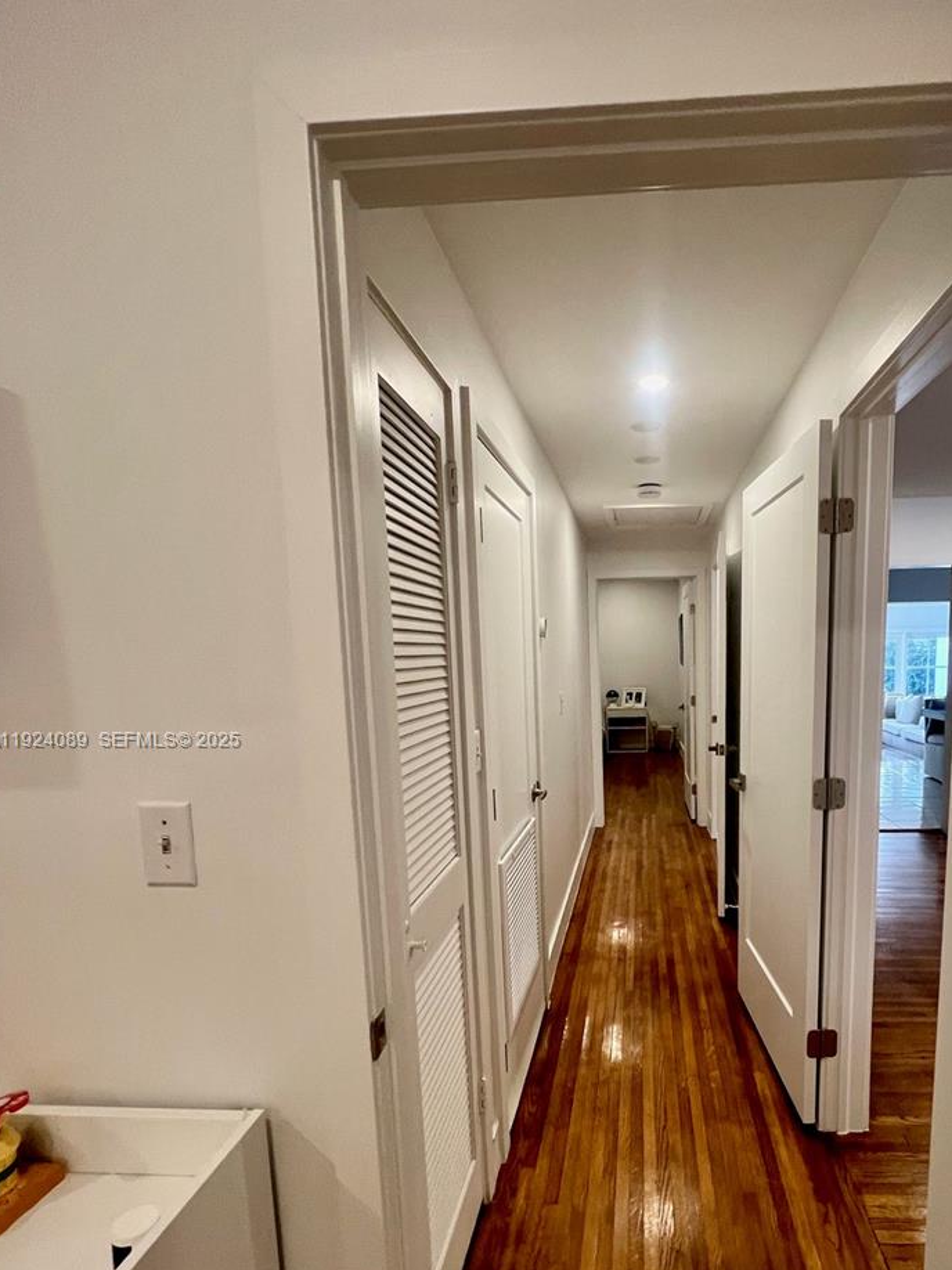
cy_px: 742
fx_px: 624
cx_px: 606
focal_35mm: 17
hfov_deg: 73.2
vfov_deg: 90.2
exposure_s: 1/120
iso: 250
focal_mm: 1.57
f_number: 1.8
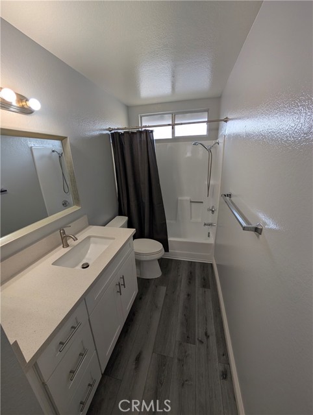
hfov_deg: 94.6
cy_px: 208
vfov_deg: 110.5
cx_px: 156
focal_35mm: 12
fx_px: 144
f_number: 1.7
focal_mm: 2.02
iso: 53
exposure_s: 1/220
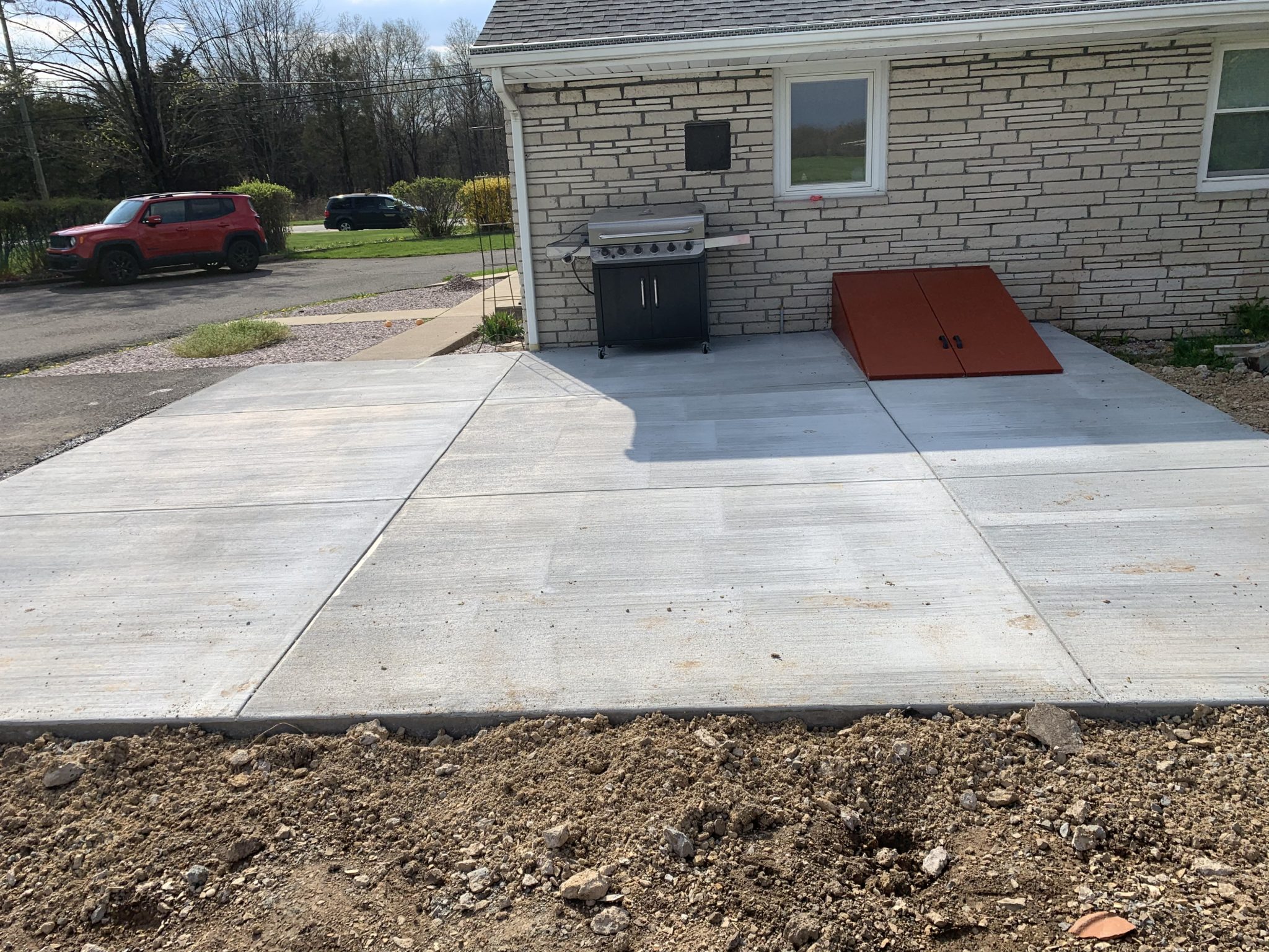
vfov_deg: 53.1
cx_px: 634
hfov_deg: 67.3
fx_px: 953
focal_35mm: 26
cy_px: 476
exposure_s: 1/3401
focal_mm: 4.25
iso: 25
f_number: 1.8
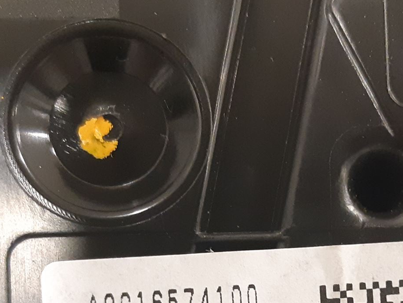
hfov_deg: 32.9
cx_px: 271
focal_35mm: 58
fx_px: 675
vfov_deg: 23.9
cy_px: 321
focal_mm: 3.93
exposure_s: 1/25
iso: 320
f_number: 1.7
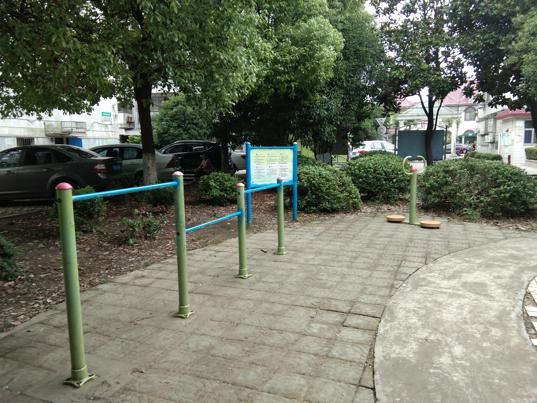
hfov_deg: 58.4
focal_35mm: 31
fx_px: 481
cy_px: 202
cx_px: 268
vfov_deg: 45.4
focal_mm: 3.69
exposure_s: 1/50
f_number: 2.2
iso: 80
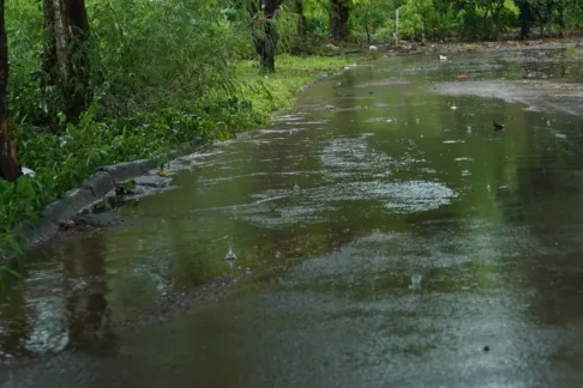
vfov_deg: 13.8
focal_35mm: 99
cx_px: 602
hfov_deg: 19.9
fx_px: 1601
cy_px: 193
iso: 800
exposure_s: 1/200
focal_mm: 46.9
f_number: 2.8
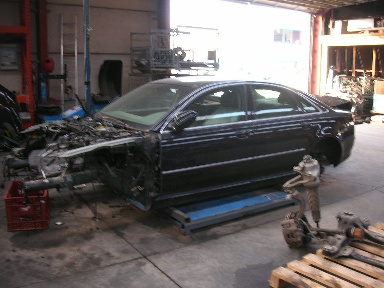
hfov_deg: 52.6
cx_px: 192
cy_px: 144
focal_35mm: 35
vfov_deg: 40.7
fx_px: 388
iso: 50
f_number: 3
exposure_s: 1/8.2
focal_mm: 5.8
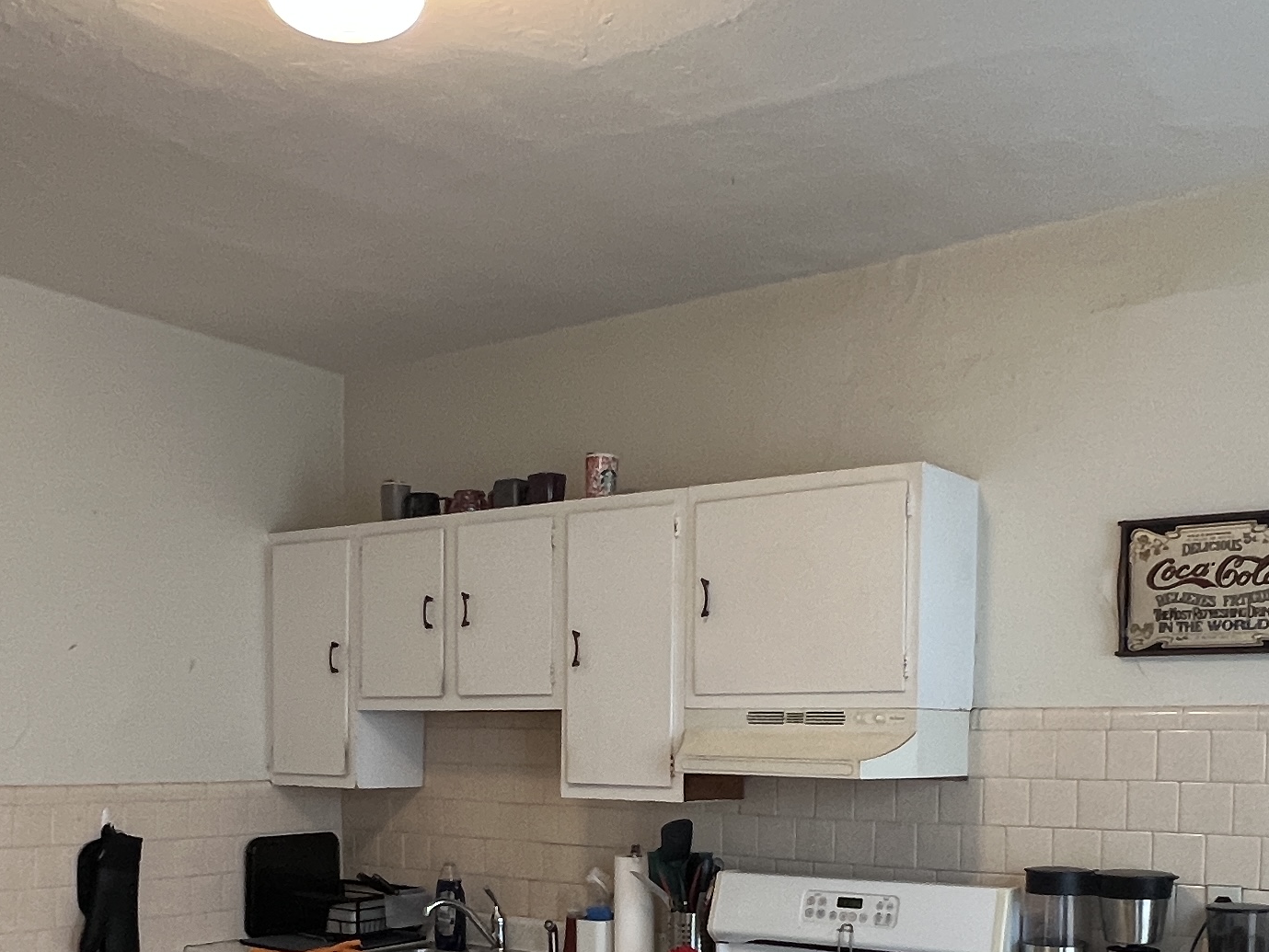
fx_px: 1393
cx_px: 598
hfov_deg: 48.9
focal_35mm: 38
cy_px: 830
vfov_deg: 35.8
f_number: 1.8
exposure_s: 1/60
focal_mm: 1.57
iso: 200
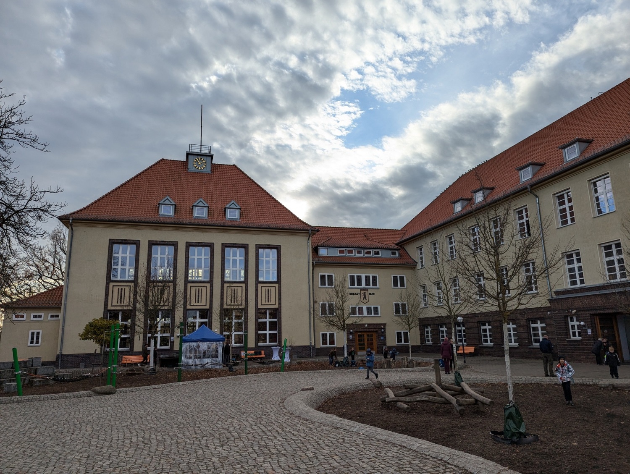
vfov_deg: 56.9
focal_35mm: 24
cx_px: 315
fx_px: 437
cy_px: 237
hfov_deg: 71.5
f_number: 1.85
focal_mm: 6.81
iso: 39
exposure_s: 1/1300
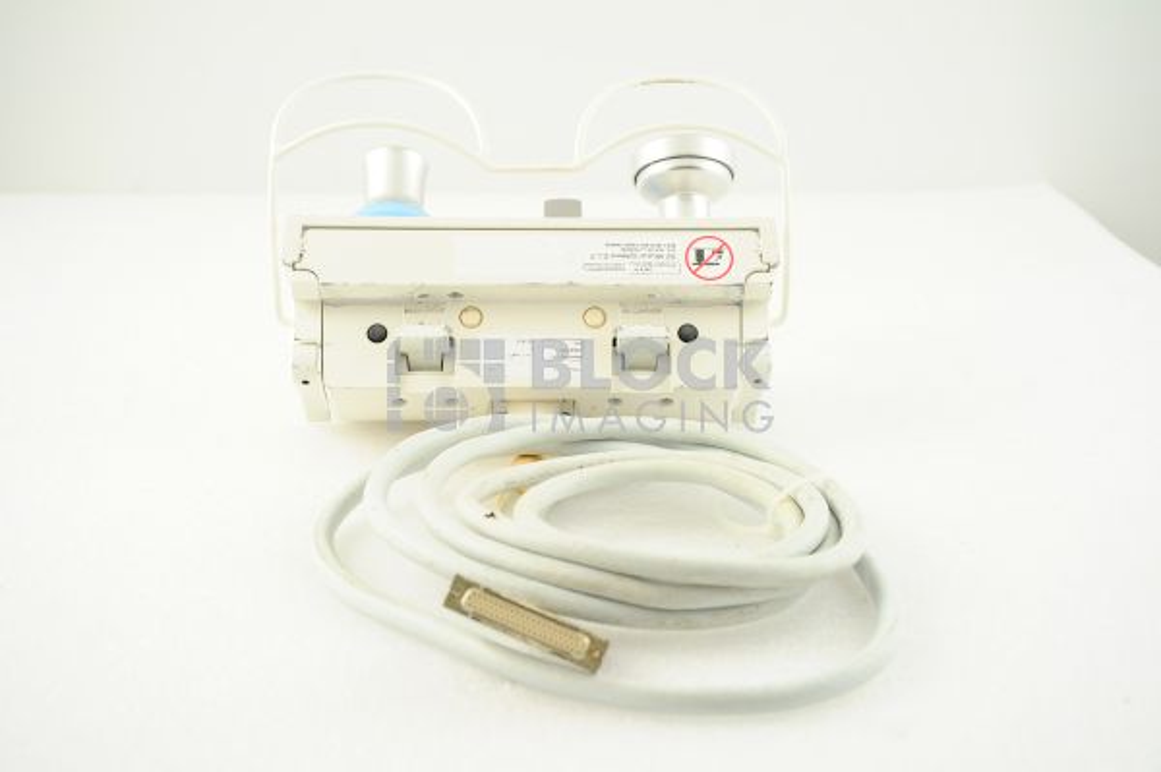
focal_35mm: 52
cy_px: 386
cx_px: 580
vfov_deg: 25.9
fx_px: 1676
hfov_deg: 38.2
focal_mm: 52
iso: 800
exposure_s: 1/125
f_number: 7.1
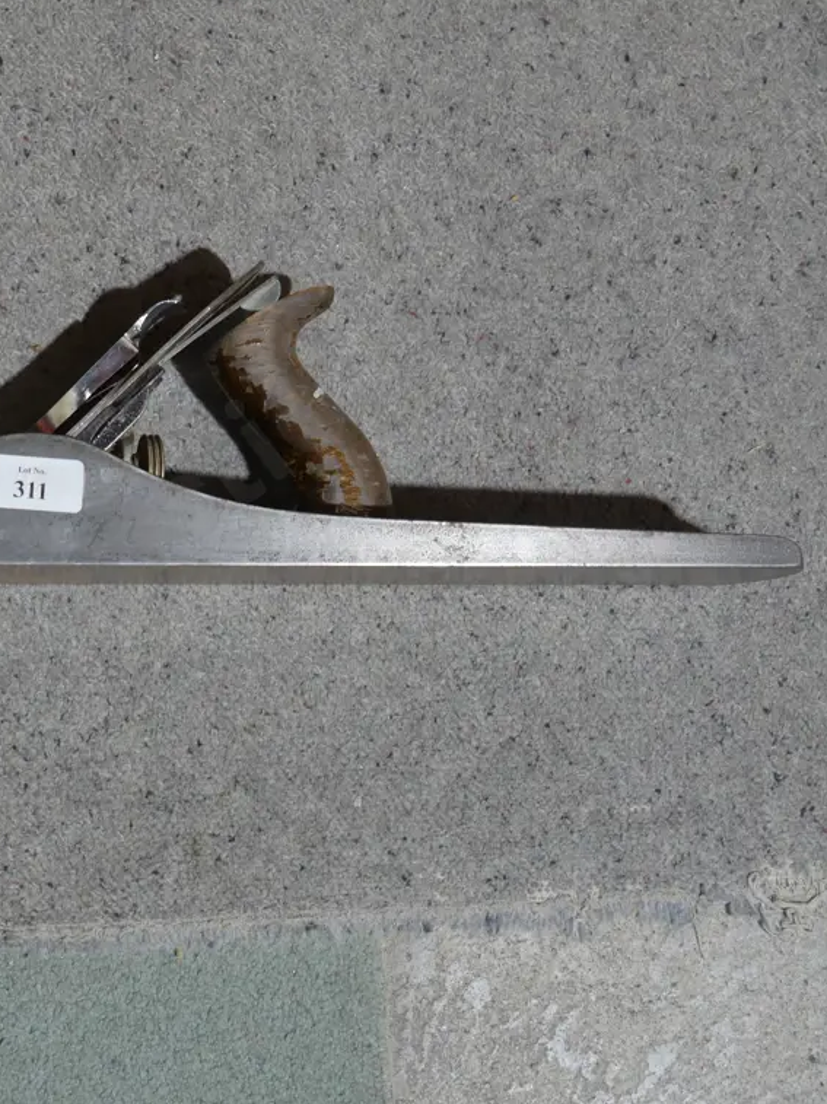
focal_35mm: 65
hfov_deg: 22.2
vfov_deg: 29.8
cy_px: 546
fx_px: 2072
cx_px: 136
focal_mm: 24
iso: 640
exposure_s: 1/60
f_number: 5.2
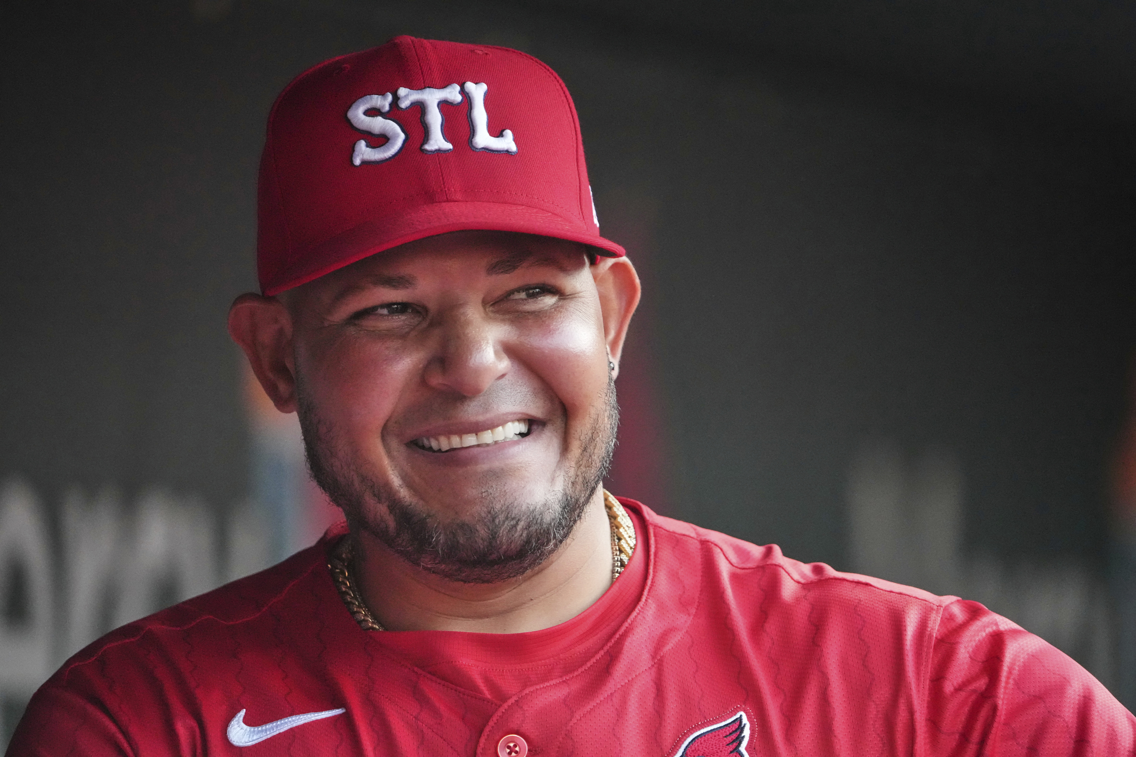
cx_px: 568
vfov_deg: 2.3
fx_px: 18743
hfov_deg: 3.5
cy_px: 378
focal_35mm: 594
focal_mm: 594
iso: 12800
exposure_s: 1/1600
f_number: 6.3
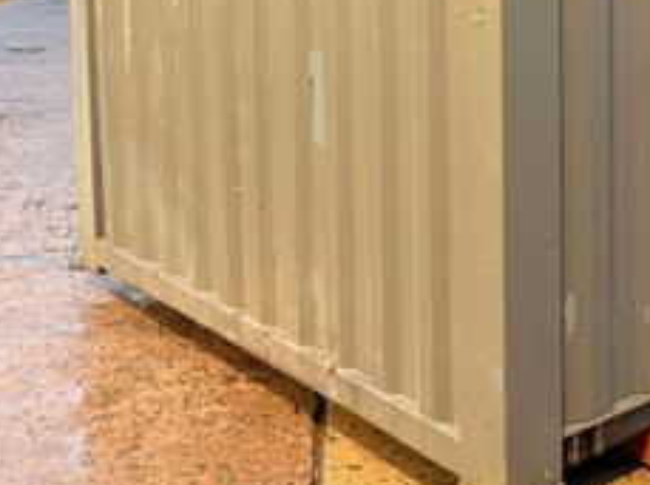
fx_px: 1181
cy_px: -37
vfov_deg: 22.1
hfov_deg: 28.9
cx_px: 647
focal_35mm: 63
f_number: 1.78
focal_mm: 6.76
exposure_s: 1/50
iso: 320
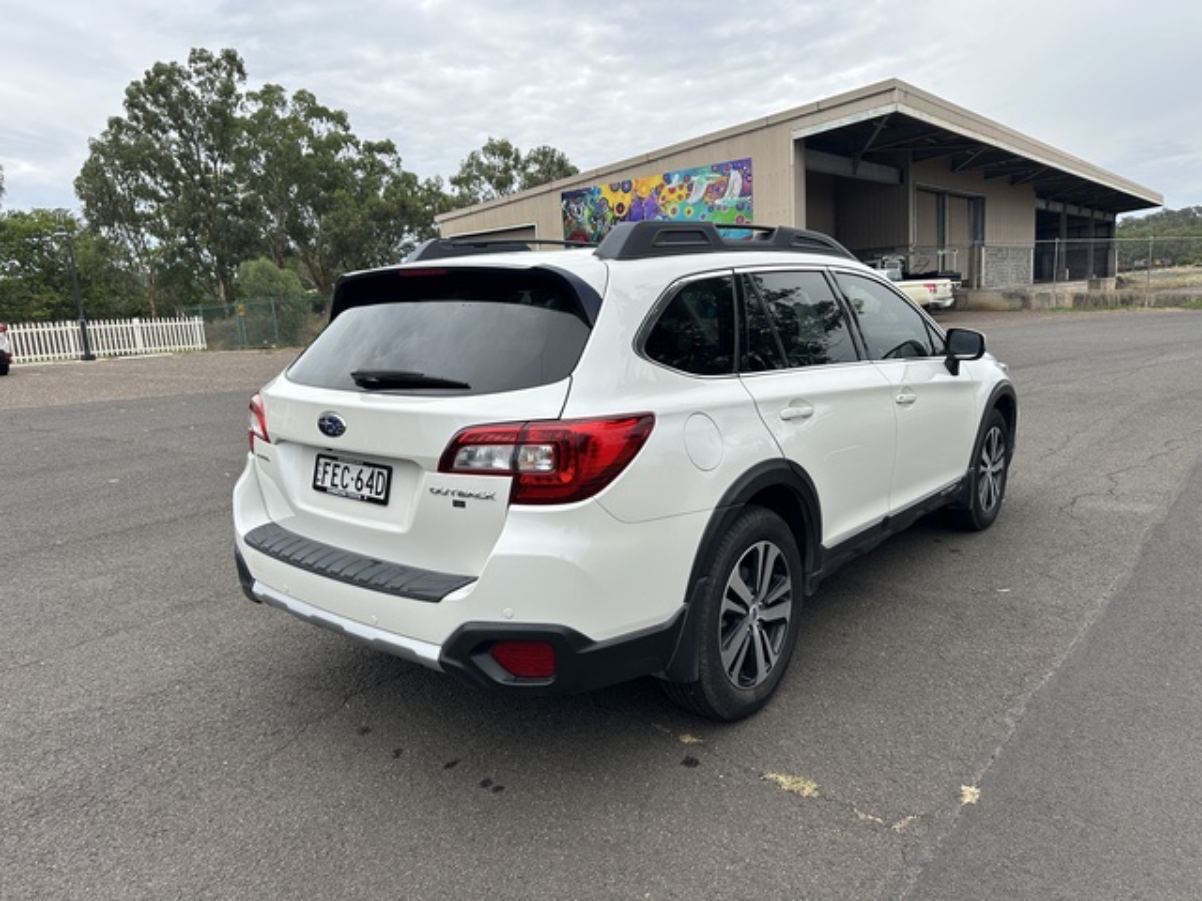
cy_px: 450
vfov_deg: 56.8
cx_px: 601
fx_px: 833
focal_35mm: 24
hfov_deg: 71.6
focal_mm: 6.86
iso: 80
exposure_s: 1/2469
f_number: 1.78
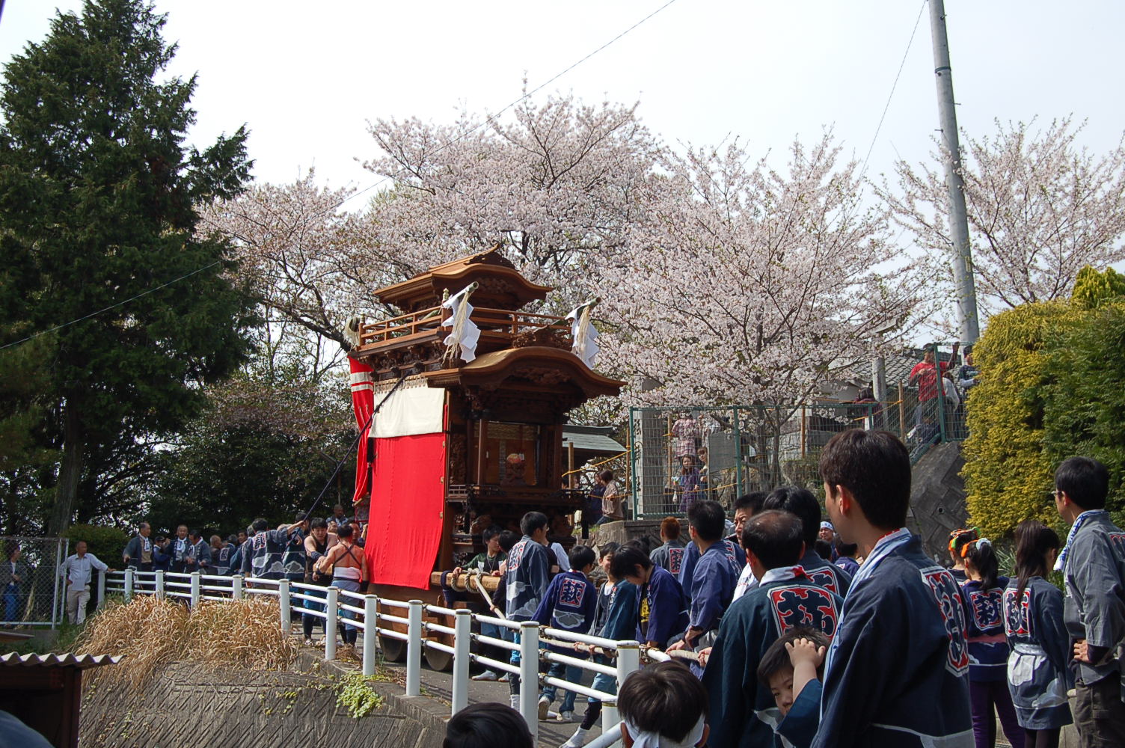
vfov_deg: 26.4
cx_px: 562
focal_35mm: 51
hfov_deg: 38.9
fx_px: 1592
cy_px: 374
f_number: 9
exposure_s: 1/320
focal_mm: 34
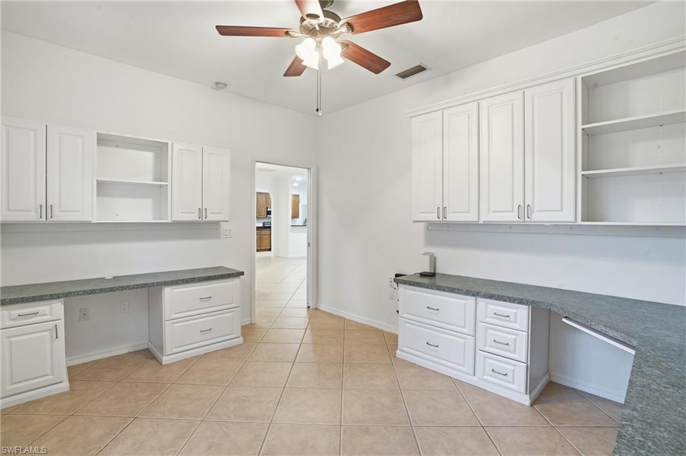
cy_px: 228
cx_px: 343
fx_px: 305
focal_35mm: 16
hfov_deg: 96.8
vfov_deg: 73.7
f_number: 9
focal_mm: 16
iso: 400
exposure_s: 1/15
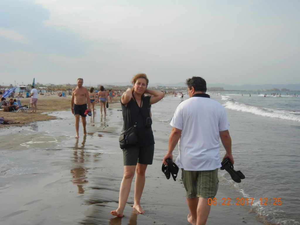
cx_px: 150
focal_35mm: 45
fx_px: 390
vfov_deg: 32.2
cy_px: 112
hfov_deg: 42.1
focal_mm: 8.1
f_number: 7.6
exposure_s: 1/300
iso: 160
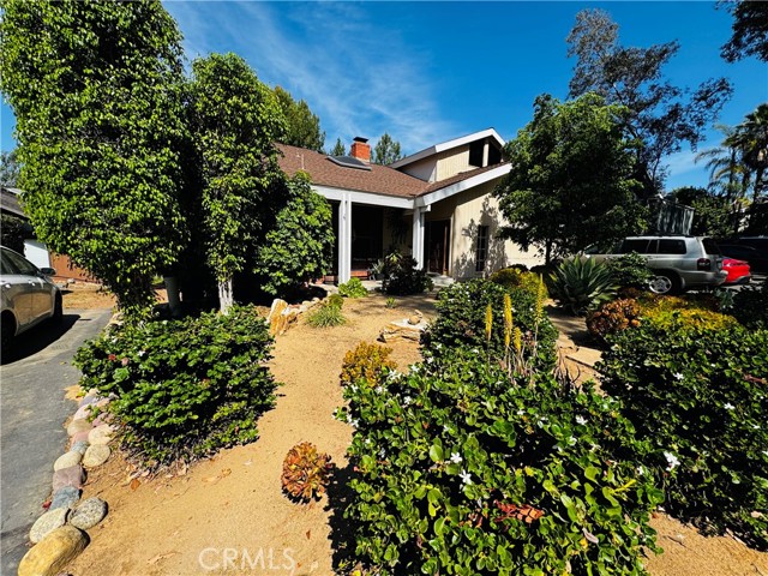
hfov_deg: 102.1
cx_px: 384
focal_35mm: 14
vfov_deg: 85.7
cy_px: 288
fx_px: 311
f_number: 2.2
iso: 40
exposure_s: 1/1536
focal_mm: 2.22
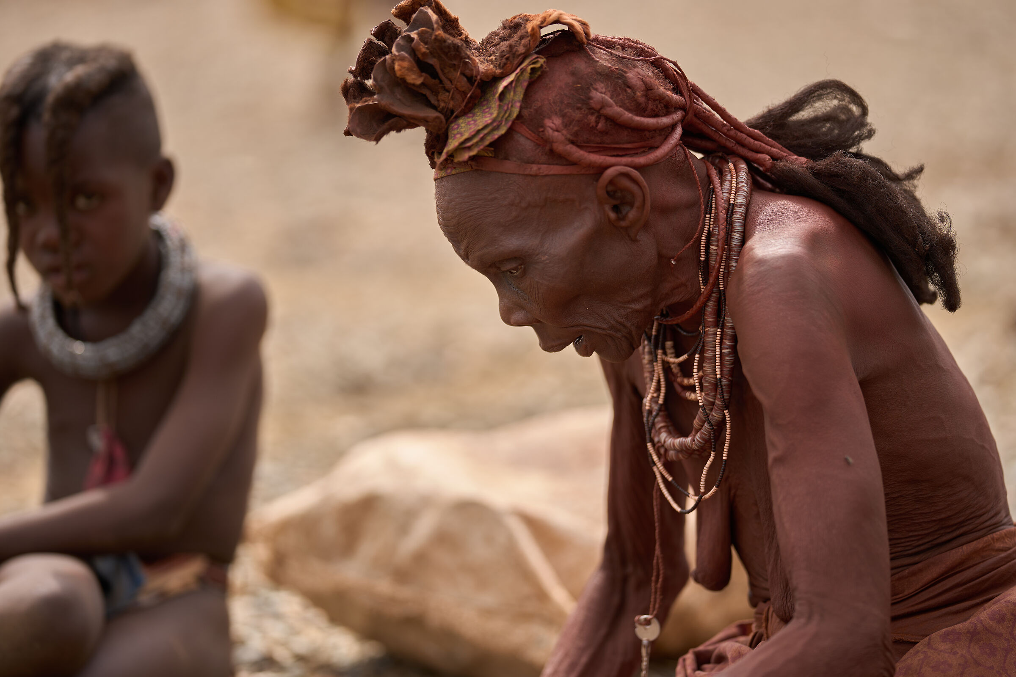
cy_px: 338
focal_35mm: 135
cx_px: 508
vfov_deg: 10.2
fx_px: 3810
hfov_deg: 15.2
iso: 100
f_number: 1.8
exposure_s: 1/1600
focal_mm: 135
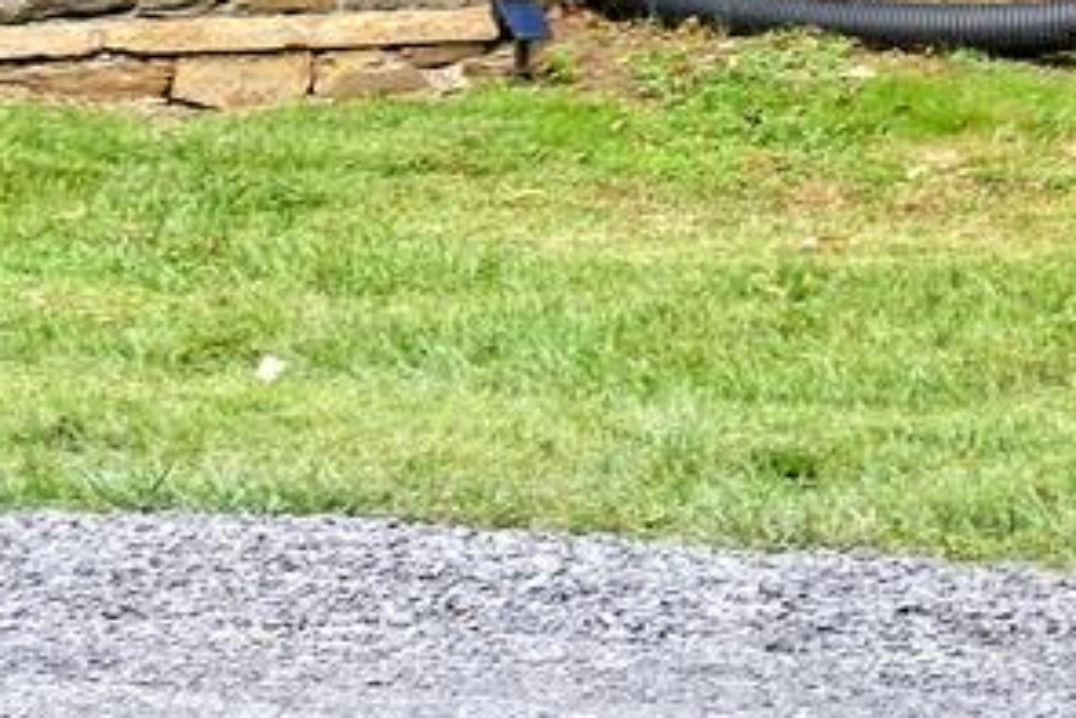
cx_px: 3078
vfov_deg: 4.2
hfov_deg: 6.0
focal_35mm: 319
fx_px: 9539
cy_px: -1064
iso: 320
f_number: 5
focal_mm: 46
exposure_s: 1/160
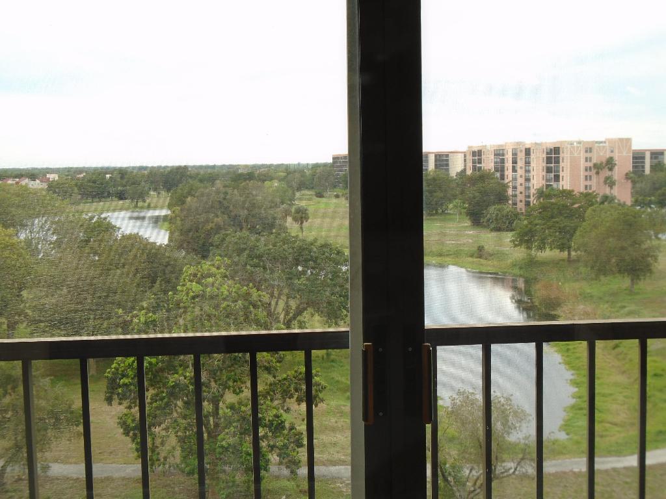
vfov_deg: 29.7
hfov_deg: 38.9
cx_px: 333
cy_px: 250
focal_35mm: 49
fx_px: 943
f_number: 4.5
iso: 100
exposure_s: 1/80
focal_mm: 8.7
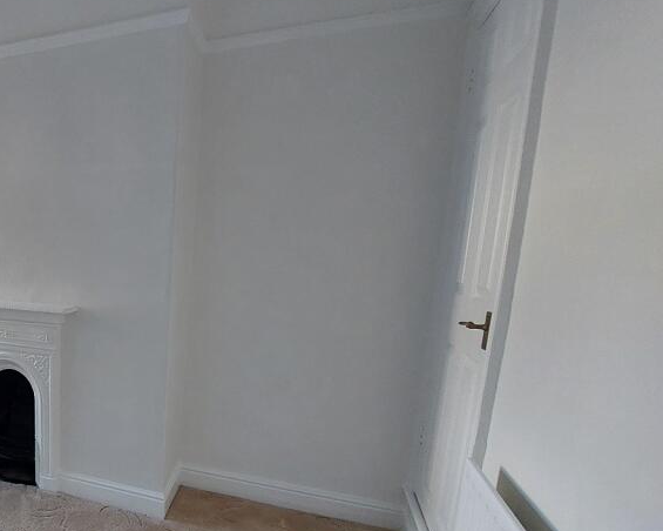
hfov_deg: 61.7
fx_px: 451
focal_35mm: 23
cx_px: 72
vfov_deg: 59.9
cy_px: 340
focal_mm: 1.74
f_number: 2.2
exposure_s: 1/50
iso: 125
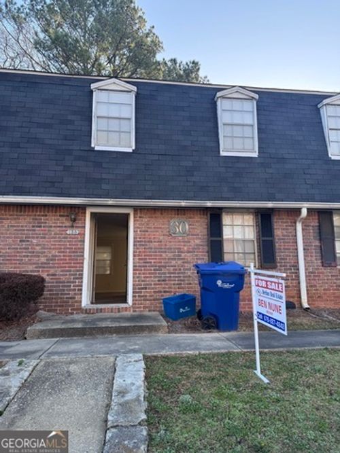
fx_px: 314
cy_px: 226
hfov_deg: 56.8
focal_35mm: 24
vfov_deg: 71.6
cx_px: 170
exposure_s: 1/349
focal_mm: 6.76
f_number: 1.78
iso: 80
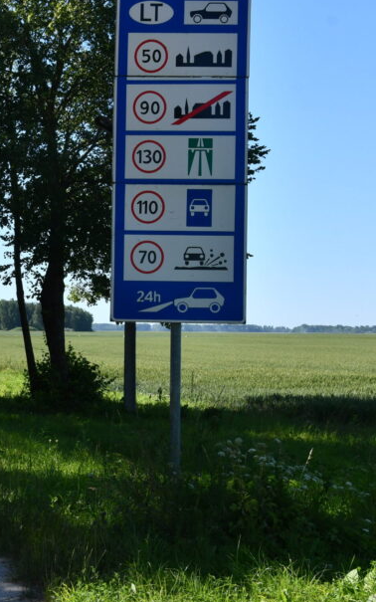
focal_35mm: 88
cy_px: 279
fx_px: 1443
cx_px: -100
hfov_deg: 14.3
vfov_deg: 23.6
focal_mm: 34
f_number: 11
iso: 400
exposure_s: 1/640
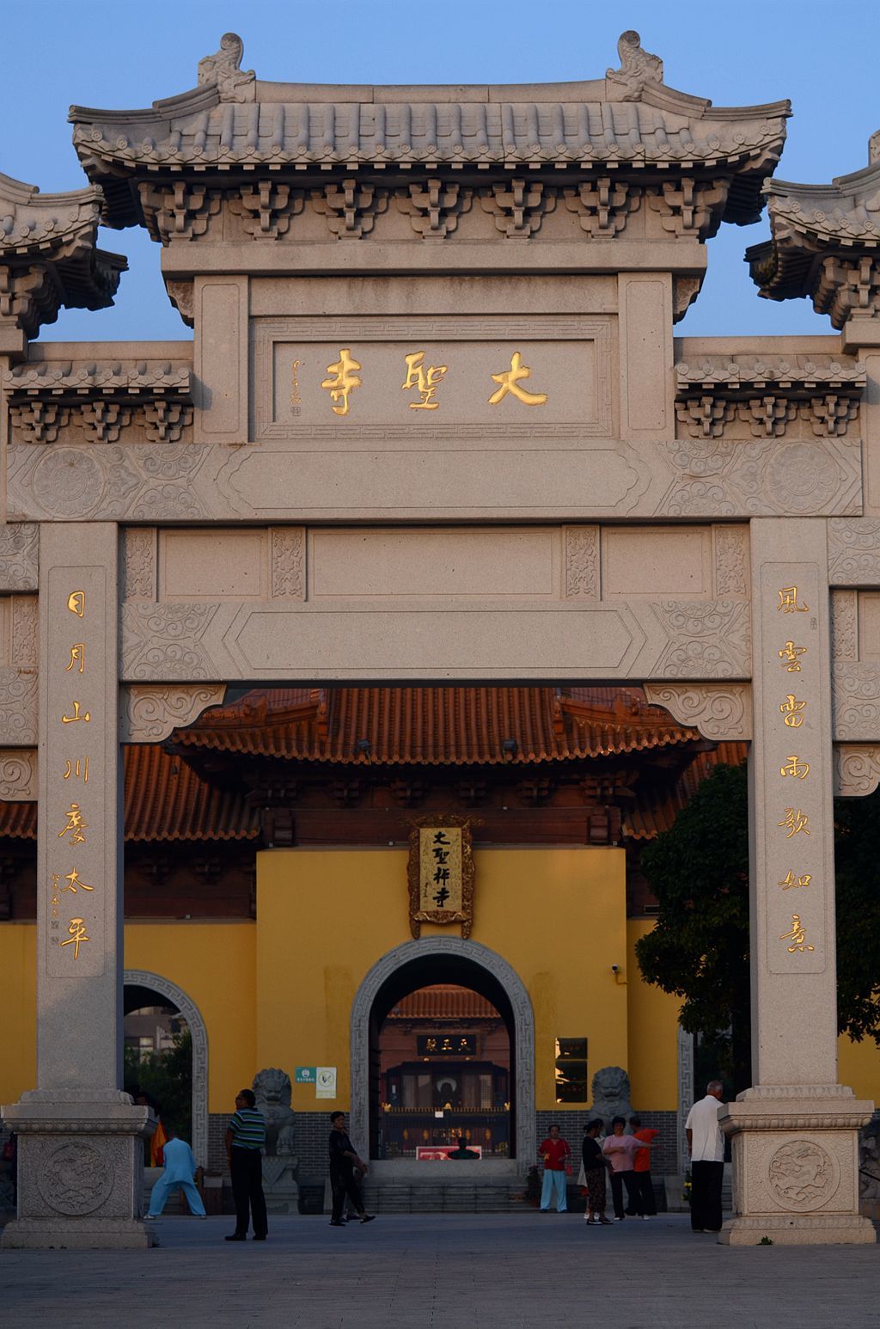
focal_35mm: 105
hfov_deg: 13.0
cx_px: 440
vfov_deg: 19.5
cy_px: 664
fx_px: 3867
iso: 160
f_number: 4.5
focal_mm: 70
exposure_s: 1/1000
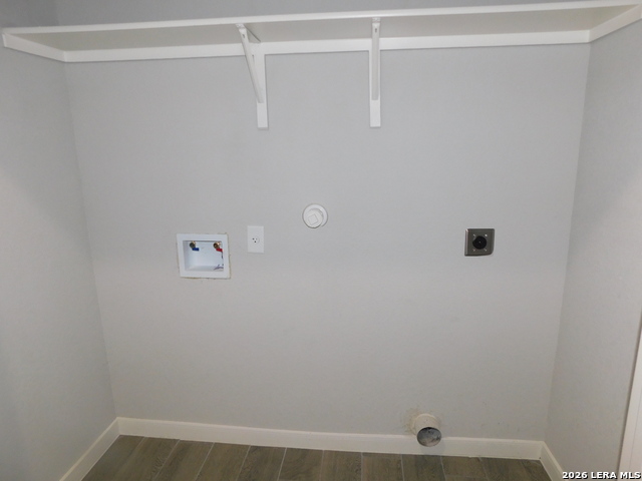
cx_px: 321
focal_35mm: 23
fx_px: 427
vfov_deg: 58.9
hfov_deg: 73.9
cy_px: 240
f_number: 3
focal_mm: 4
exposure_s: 1/30
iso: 200
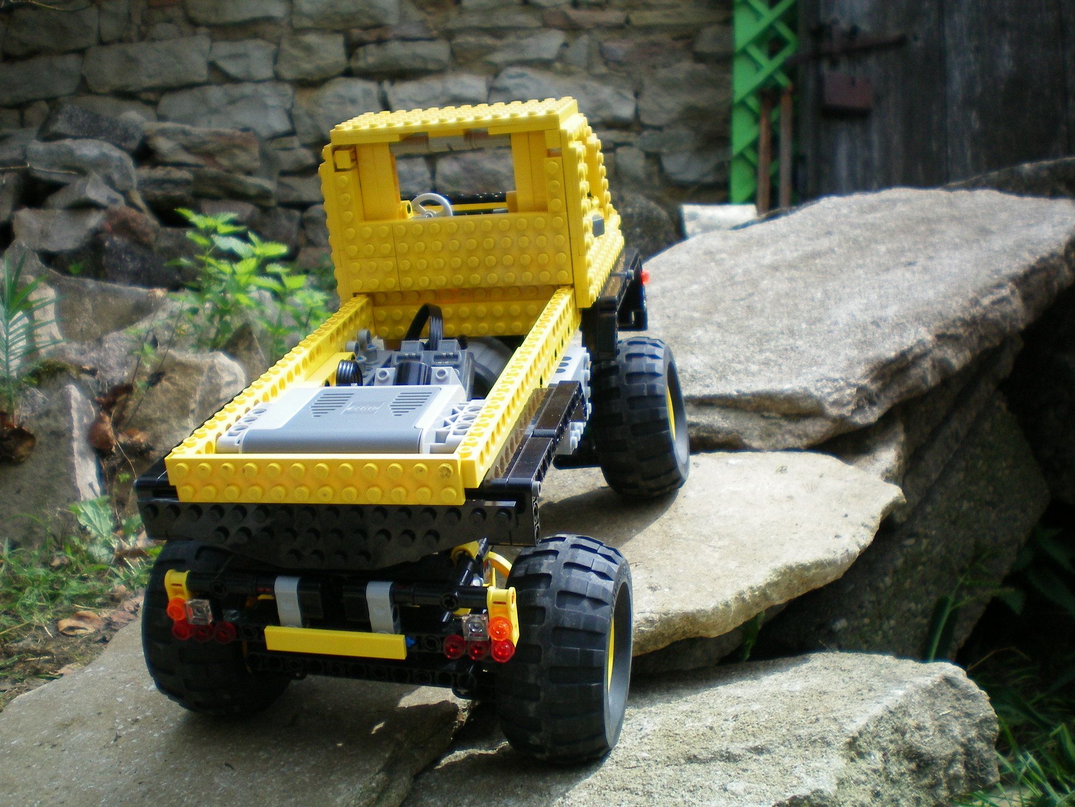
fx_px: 1180
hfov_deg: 49.0
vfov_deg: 37.7
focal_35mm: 38
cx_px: 538
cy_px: 404
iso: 64
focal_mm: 6.3
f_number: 3.1
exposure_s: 1/400
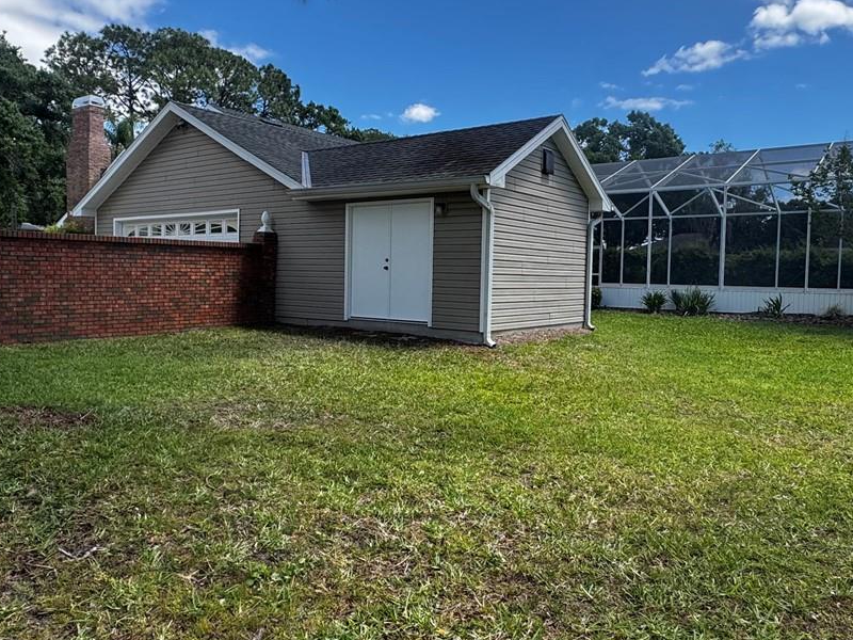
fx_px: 690
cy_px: 314
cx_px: 393
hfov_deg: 63.4
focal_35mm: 28
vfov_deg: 49.7
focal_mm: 2.22
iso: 40
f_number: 2.2
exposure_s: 1/605
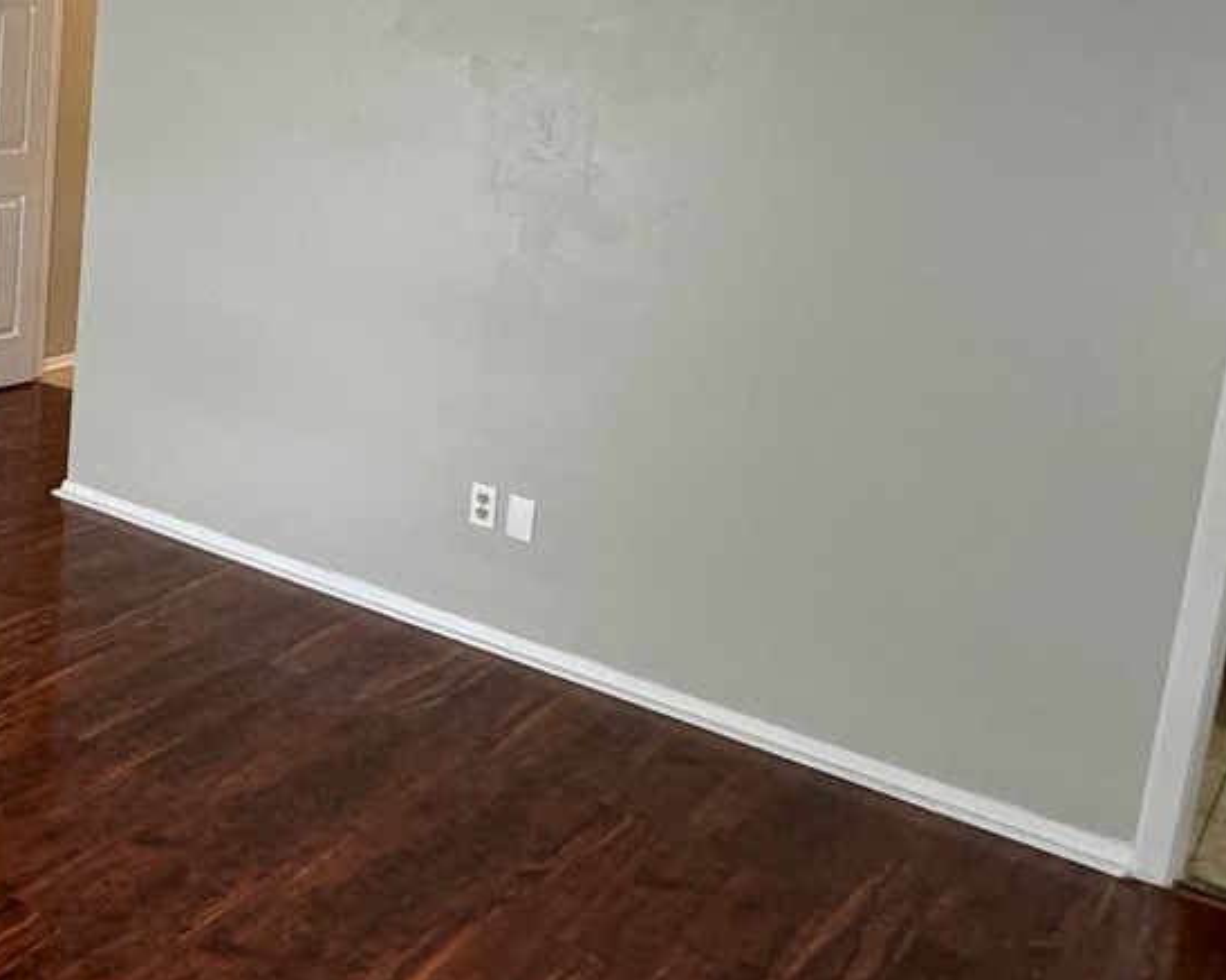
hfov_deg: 37.8
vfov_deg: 36.3
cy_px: 231
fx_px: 1451
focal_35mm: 40
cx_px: -137
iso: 320
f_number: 2.2
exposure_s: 1/99
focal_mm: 2.22
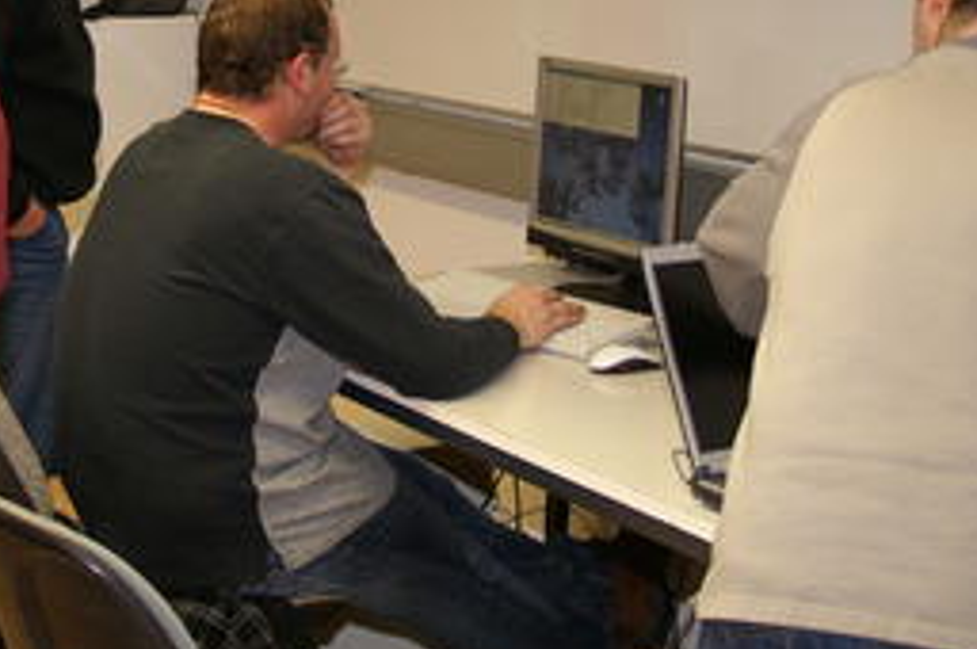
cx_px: 328
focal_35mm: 75
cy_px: 107
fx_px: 2033
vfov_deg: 17.9
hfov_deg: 26.9
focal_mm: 20
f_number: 3.5
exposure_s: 1/60
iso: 100
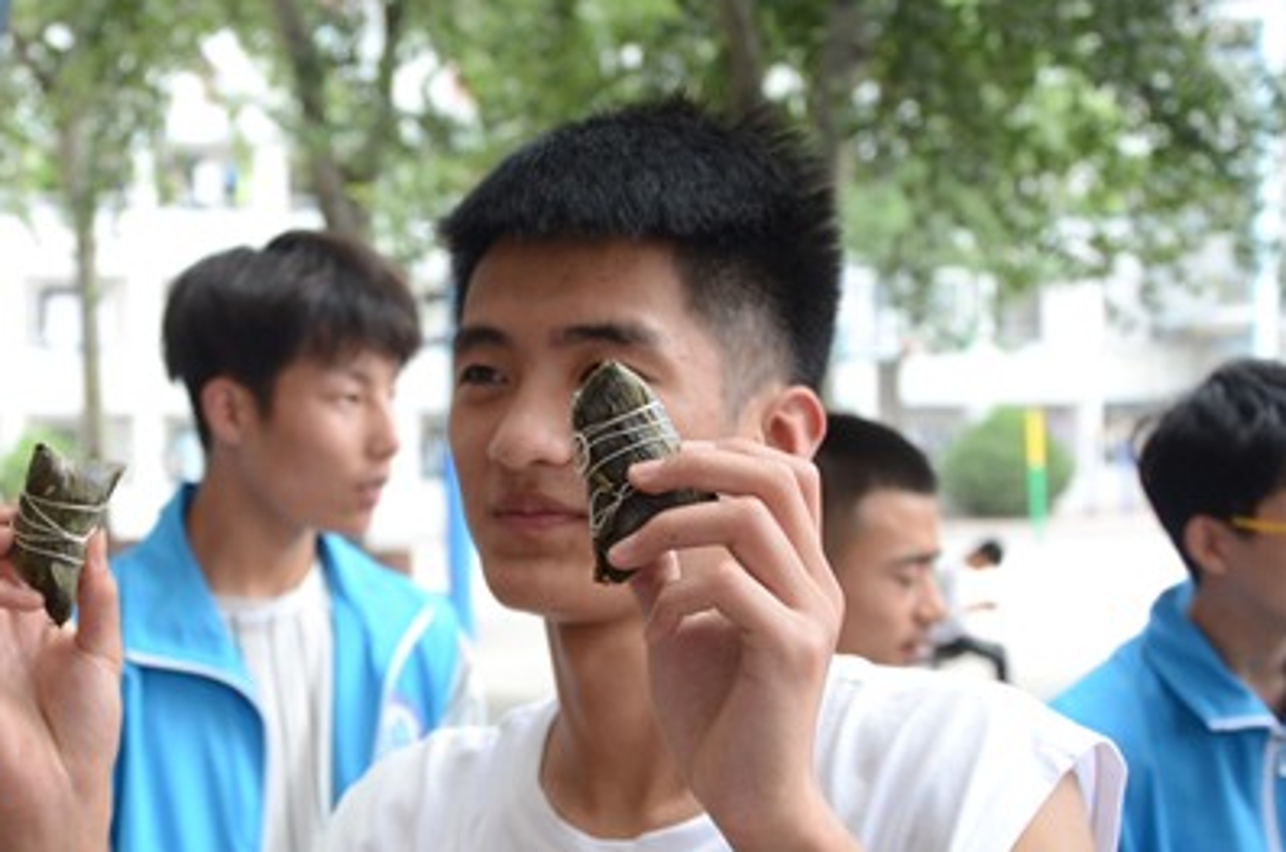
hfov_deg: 26.0
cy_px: 617
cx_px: 317
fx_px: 2745
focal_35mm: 77
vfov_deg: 17.6
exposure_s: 1/125
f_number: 4.2
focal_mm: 34
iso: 320
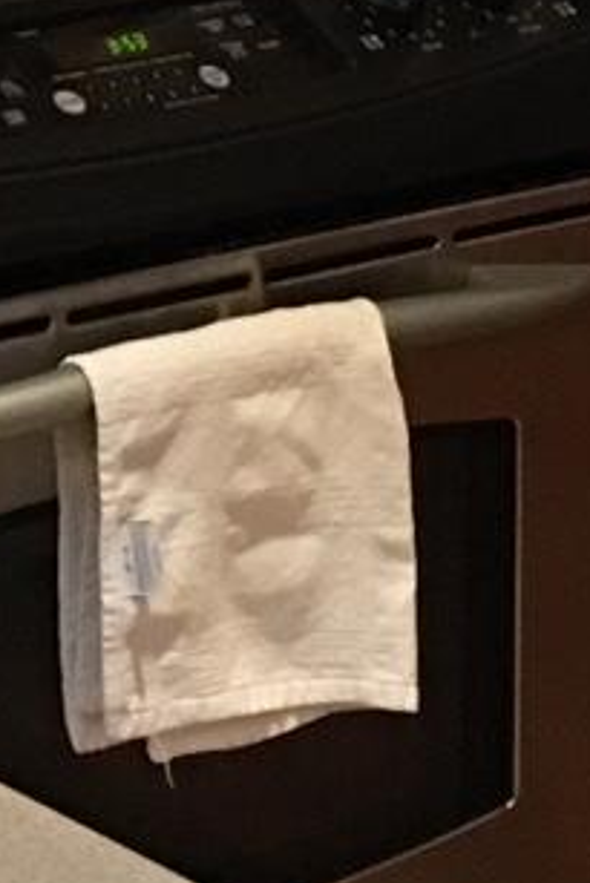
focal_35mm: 198
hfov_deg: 6.9
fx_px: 4862
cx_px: -265
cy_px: -1041
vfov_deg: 9.5
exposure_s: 1/15
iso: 100
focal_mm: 4.15
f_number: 2.2
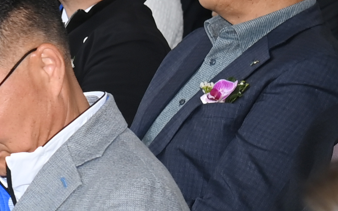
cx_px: -373
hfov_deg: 6.2
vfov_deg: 4.0
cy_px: 72
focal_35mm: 328
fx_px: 3021
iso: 400
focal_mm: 65
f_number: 6.3
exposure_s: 1/500
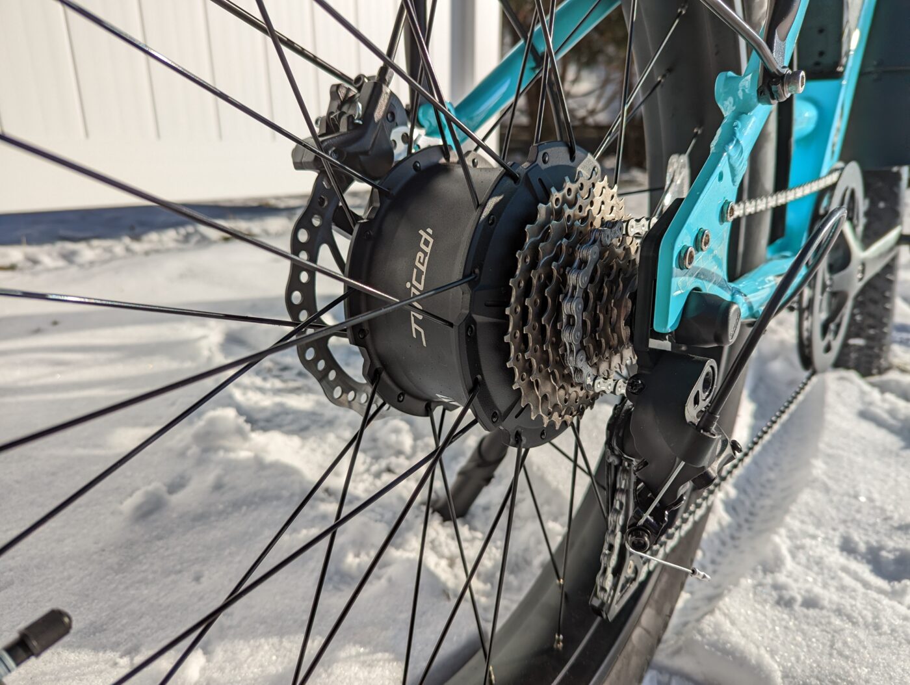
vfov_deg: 56.9
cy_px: 342
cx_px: 455
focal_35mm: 24
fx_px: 632
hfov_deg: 71.5
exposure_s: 1/2762
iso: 41
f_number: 1.85
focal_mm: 6.81
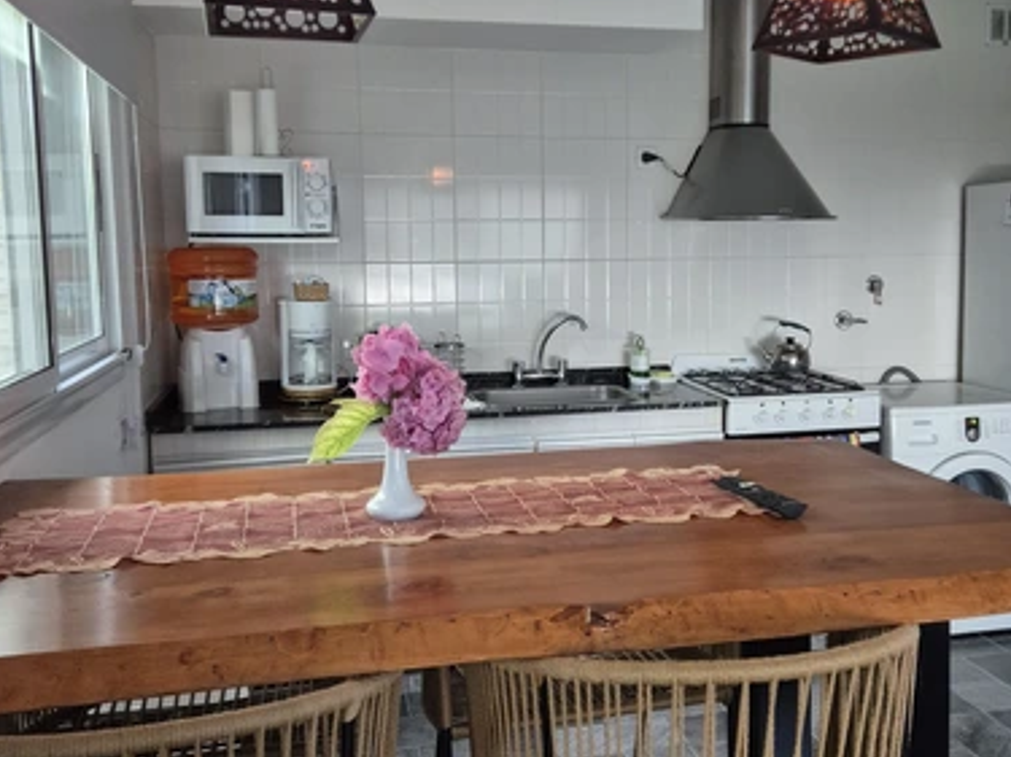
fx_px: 788
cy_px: 342
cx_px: 580
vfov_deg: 51.3
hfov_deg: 65.0
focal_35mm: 27
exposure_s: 1/100
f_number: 1.8
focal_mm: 5.4
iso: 1000
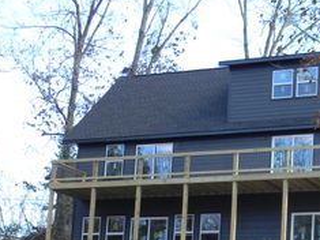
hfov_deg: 19.4
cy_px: 219
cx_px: 267
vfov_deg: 14.6
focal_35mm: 100
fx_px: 924
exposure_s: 1/74.3
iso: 80
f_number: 3.9
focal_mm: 8.6
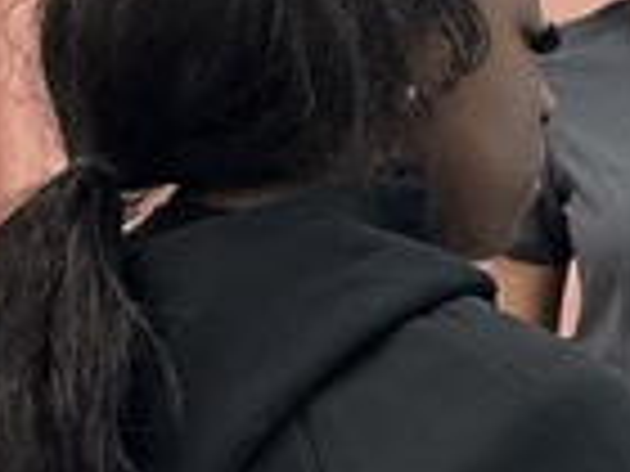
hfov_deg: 10.0
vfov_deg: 8.4
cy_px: 9
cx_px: 1449
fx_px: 3203
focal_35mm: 176
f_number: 1.78
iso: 200
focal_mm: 6.86
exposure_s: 1/120
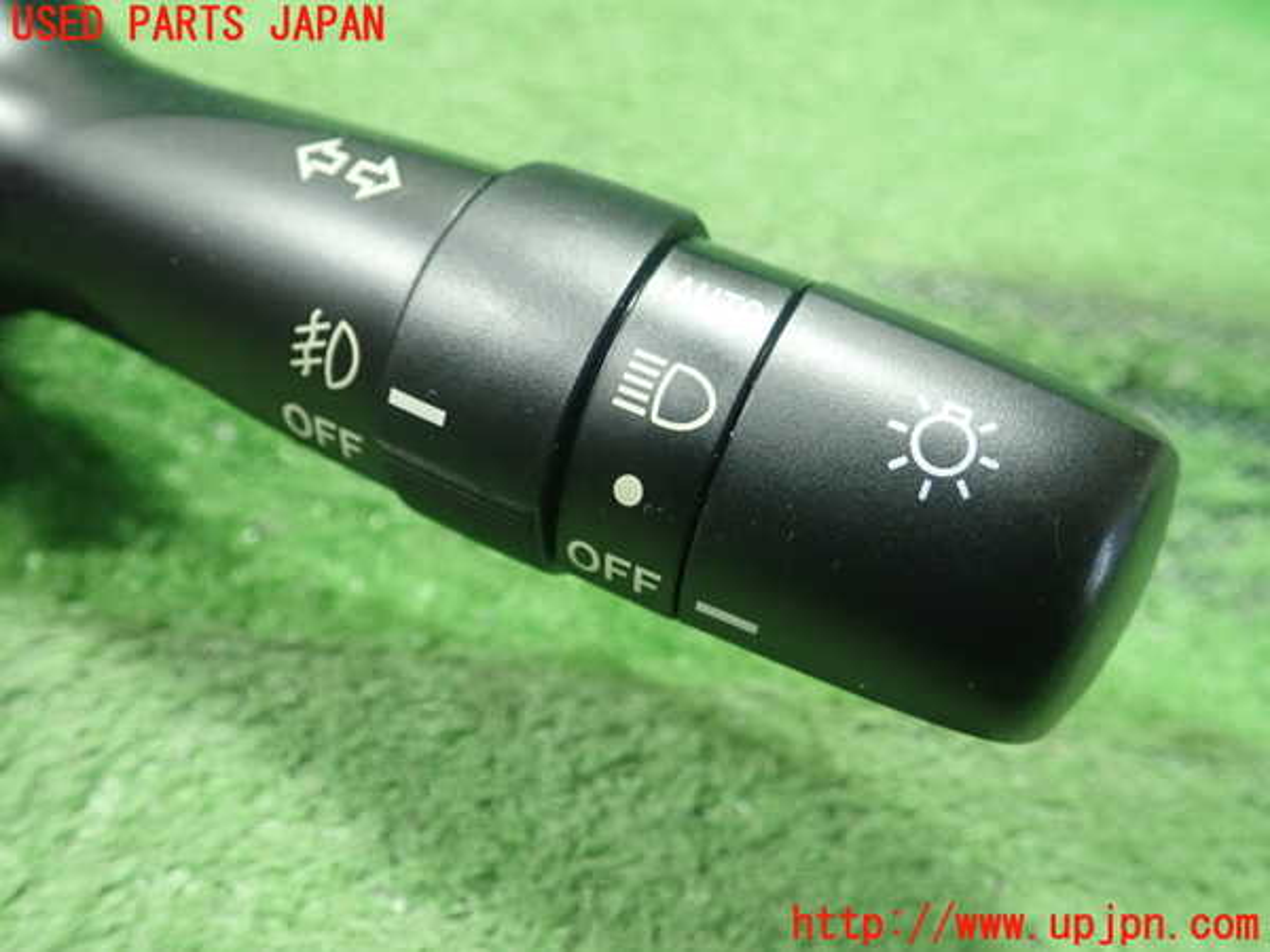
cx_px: 635
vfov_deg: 46.8
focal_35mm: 30
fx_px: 1101
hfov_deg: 60.0
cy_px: 476
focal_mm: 5.5
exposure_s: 1/100
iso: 800
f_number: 2.3
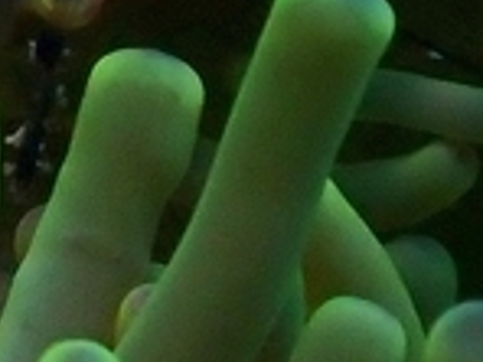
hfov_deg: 2.6
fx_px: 10758
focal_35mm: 771
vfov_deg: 1.9
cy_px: -83
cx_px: -408
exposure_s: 1/200
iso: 200
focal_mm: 18
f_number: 6.3
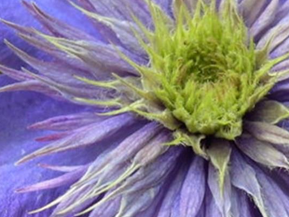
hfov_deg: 22.8
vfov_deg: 17.4
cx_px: 209
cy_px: 120
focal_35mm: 85
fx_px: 710
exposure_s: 1/150
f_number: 2.8
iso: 100
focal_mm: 8
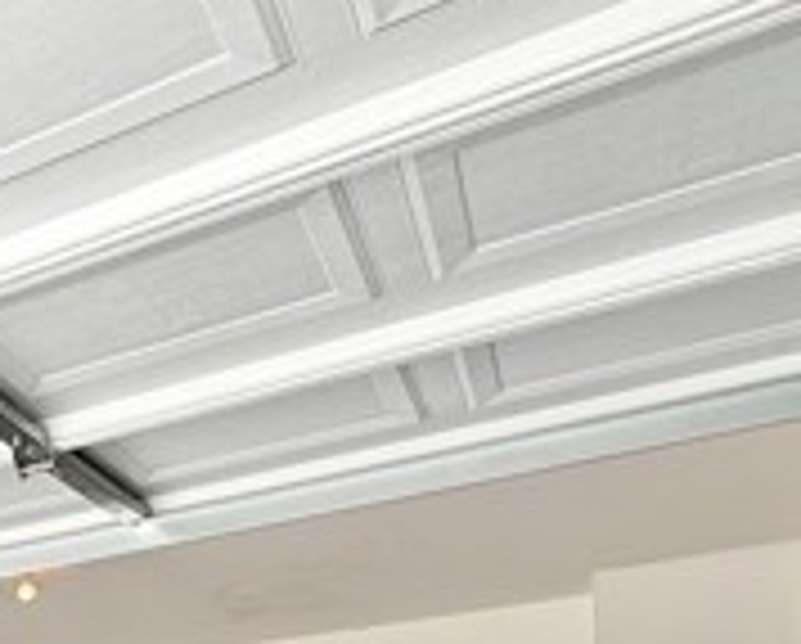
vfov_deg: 24.6
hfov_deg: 32.2
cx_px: -135
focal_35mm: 49
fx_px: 1164
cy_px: 941
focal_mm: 2.22
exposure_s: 1/448
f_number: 2.2
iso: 64
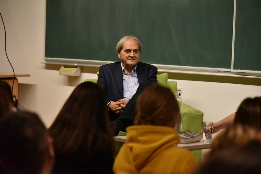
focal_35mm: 120
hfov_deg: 17.1
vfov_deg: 11.4
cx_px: 130
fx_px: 870
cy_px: 87
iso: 10000
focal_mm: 120
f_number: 4
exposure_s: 1/2000
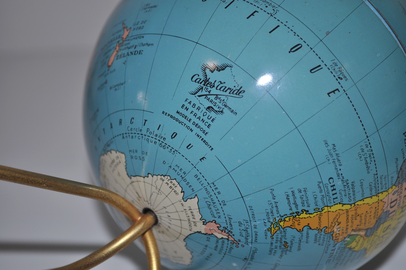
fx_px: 777
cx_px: 203
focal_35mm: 69
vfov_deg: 19.7
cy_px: 135
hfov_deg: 29.3
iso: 200
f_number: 5.3
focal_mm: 46
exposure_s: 1/60
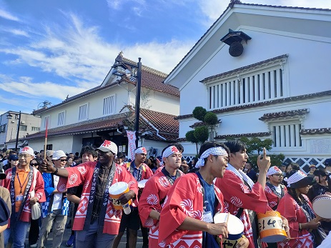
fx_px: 258
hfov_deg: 65.3
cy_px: 124
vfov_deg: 51.3
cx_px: 166
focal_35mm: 27
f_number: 1.7
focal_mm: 4.73
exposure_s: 1/222
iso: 100
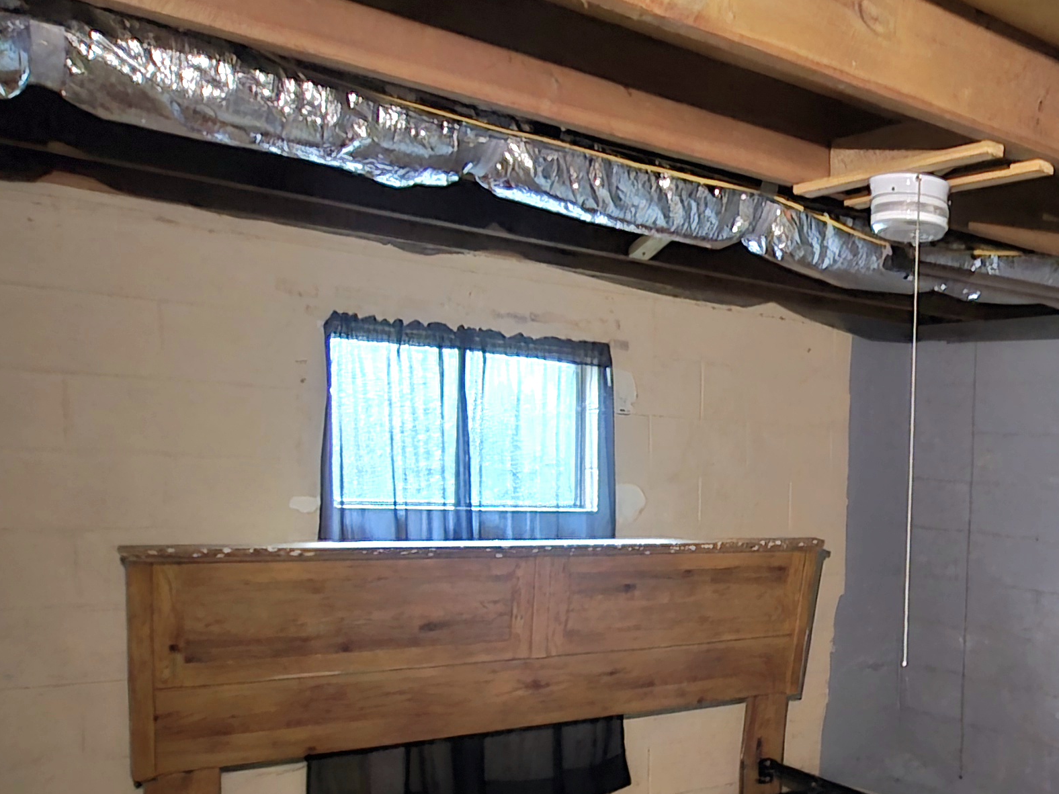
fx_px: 1010
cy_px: 583
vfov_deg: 41.8
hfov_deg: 47.1
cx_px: 1035
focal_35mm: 33
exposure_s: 1/4.4
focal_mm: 2.2
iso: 1600
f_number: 2.2
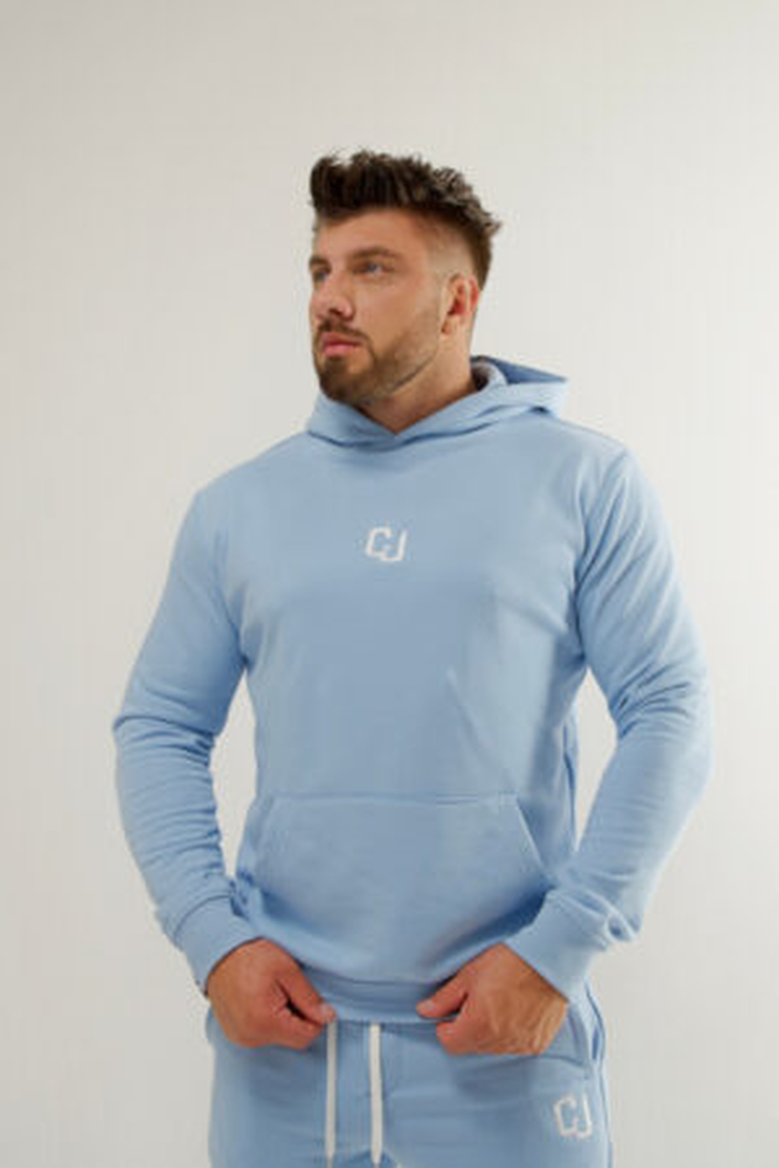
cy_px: 584
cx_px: 390
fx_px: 1363
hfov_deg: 31.9
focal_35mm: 42
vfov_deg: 46.4
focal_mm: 28
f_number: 4
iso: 320
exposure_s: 1/160
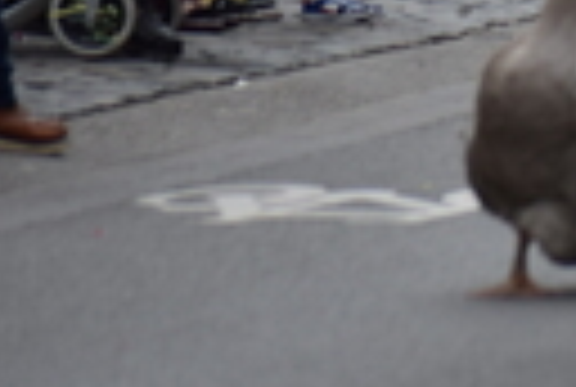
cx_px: 1138
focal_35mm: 701
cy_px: -198
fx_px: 11242
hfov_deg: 2.9
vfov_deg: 2.0
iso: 400
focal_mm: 100
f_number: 4.5
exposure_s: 1/1000
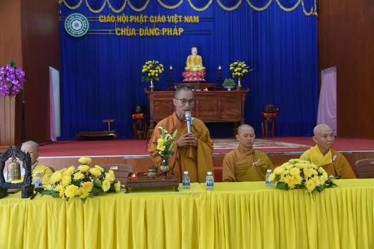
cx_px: 187
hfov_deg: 54.4
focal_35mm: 35
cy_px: 124
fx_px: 364
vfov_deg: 37.9
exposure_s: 1/60
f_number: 4
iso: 640
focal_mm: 35
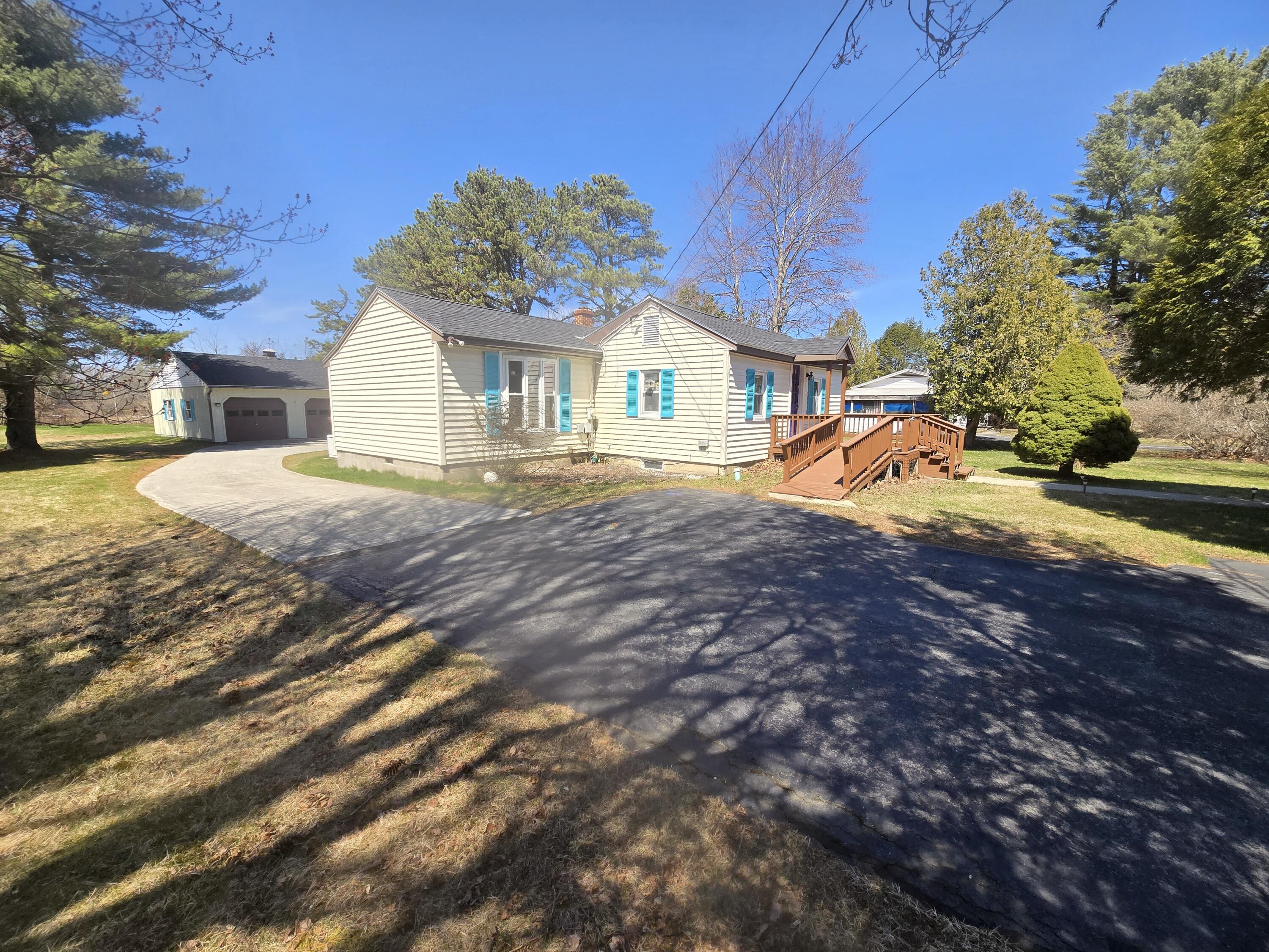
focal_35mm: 13
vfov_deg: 89.9
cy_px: 476
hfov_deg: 106.2
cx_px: 634
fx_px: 477
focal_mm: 2.2
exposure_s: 1/1232
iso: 50
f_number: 2.2
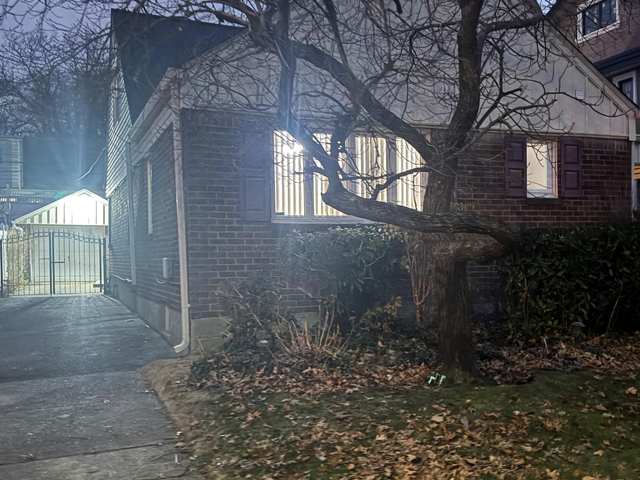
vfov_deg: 38.6
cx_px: 363
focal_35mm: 37
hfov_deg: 50.0
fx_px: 684
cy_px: 261
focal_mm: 6.76
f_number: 1.78
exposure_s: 1/9
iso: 1000
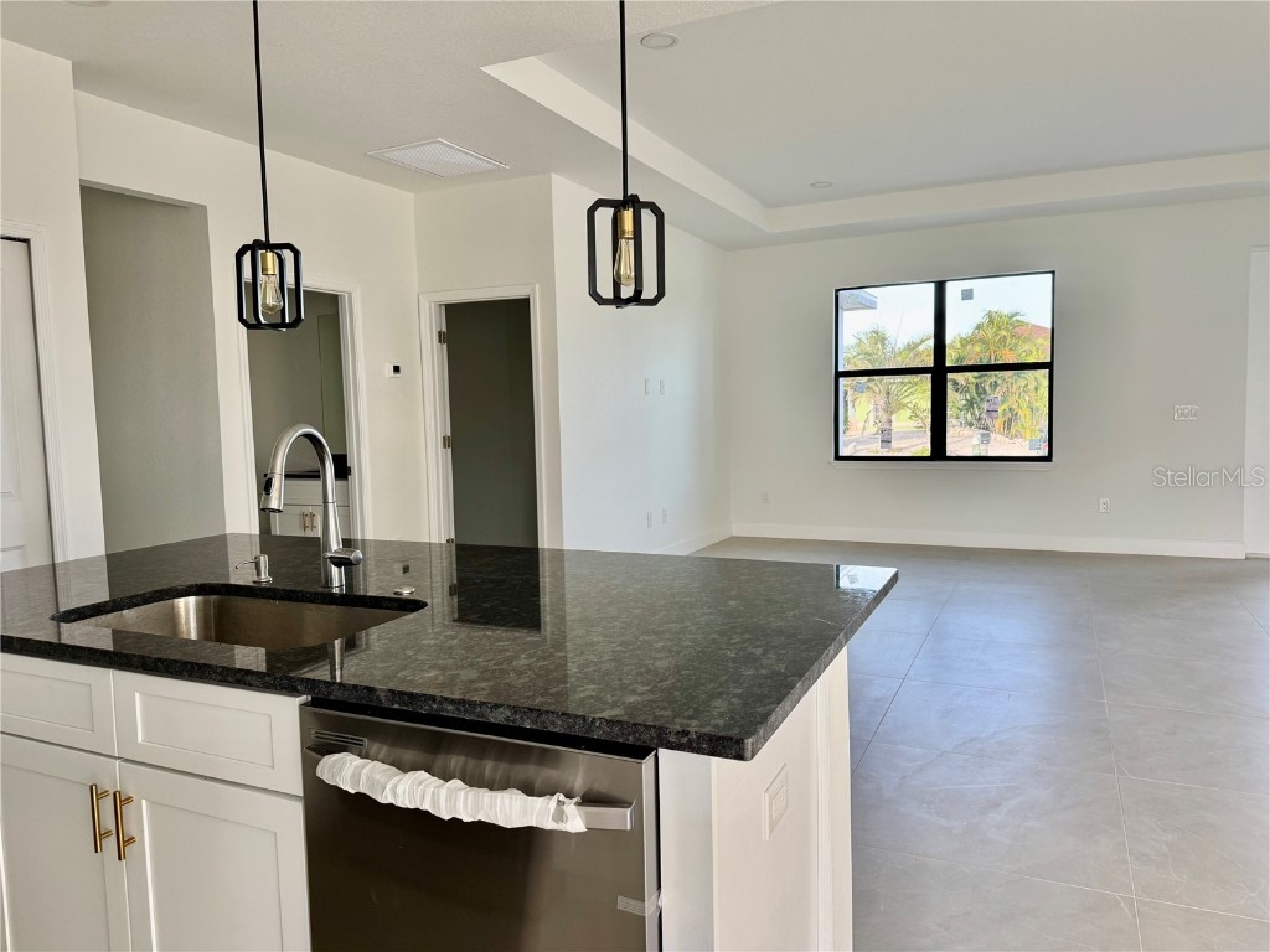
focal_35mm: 24
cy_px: 476
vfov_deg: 56.8
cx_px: 635
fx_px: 881
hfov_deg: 71.6
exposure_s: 1/121
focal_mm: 6.76
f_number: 1.78
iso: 100
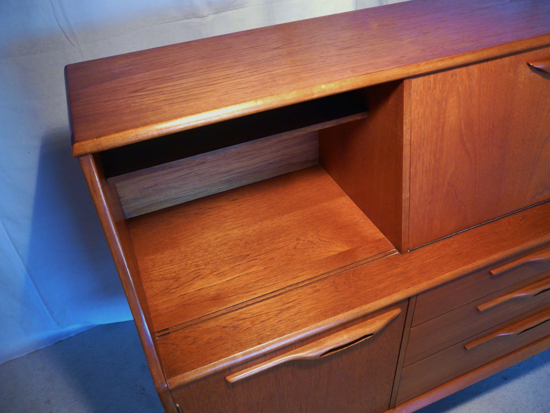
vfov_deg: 48.2
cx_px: 275
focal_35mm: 29
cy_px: 206
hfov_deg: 61.7
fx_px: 461
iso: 400
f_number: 2.8
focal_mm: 4.7
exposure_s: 1/60
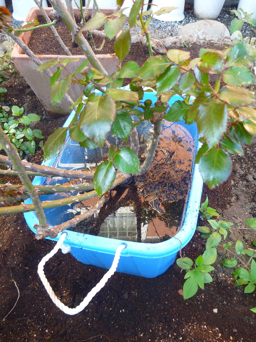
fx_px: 276
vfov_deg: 63.4
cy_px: 171
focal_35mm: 28
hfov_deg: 49.7
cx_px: 128
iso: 125
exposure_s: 1/30
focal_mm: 4.9
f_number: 3.3
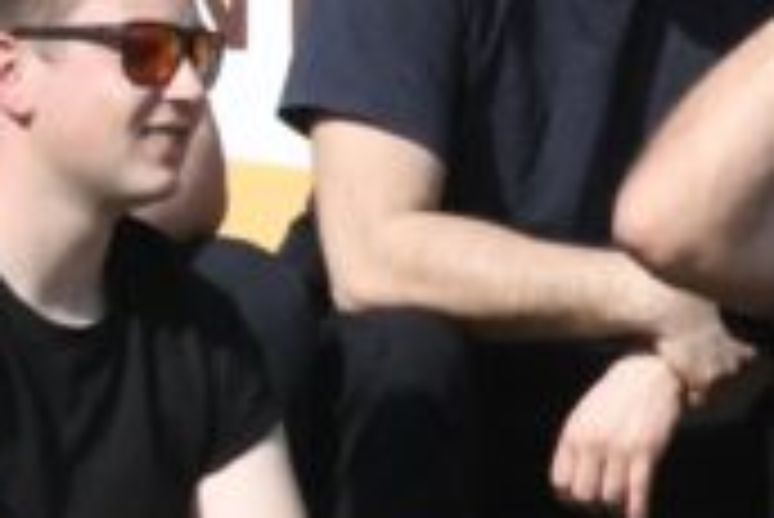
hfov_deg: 2.8
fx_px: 16031
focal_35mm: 745
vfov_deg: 1.8
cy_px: 381
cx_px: 1472
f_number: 25
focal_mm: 125
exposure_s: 1/1600
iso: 8000
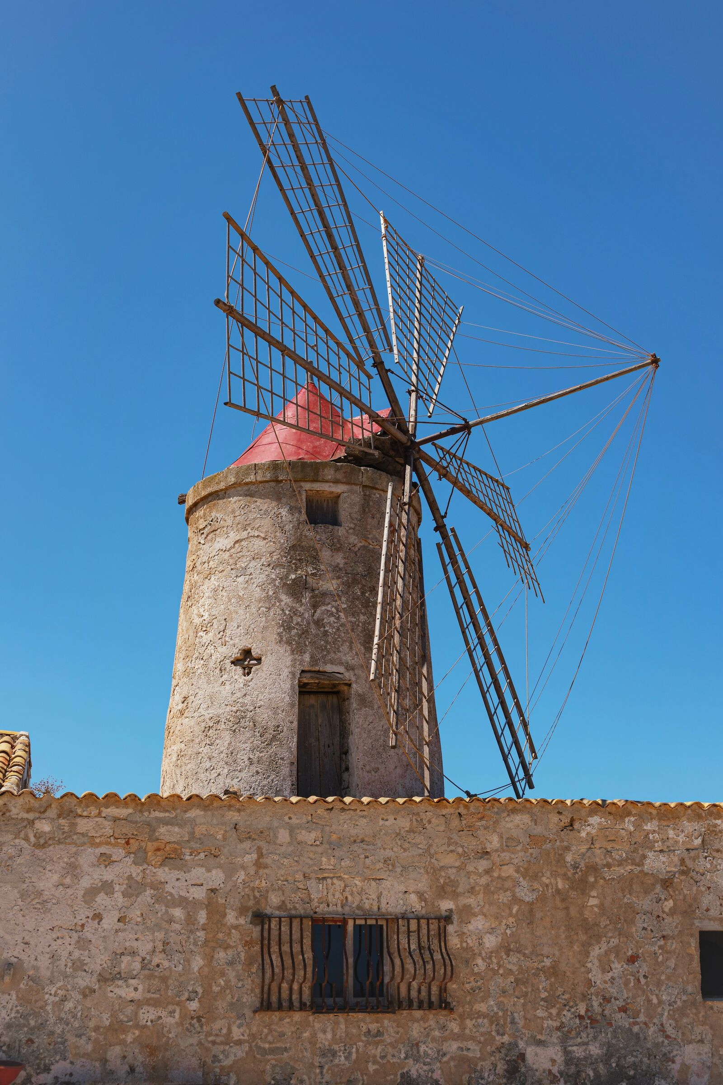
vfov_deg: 44.5
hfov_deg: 30.5
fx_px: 1325
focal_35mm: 44
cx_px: 362
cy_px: 542
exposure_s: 1/640
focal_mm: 44
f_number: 8
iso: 100
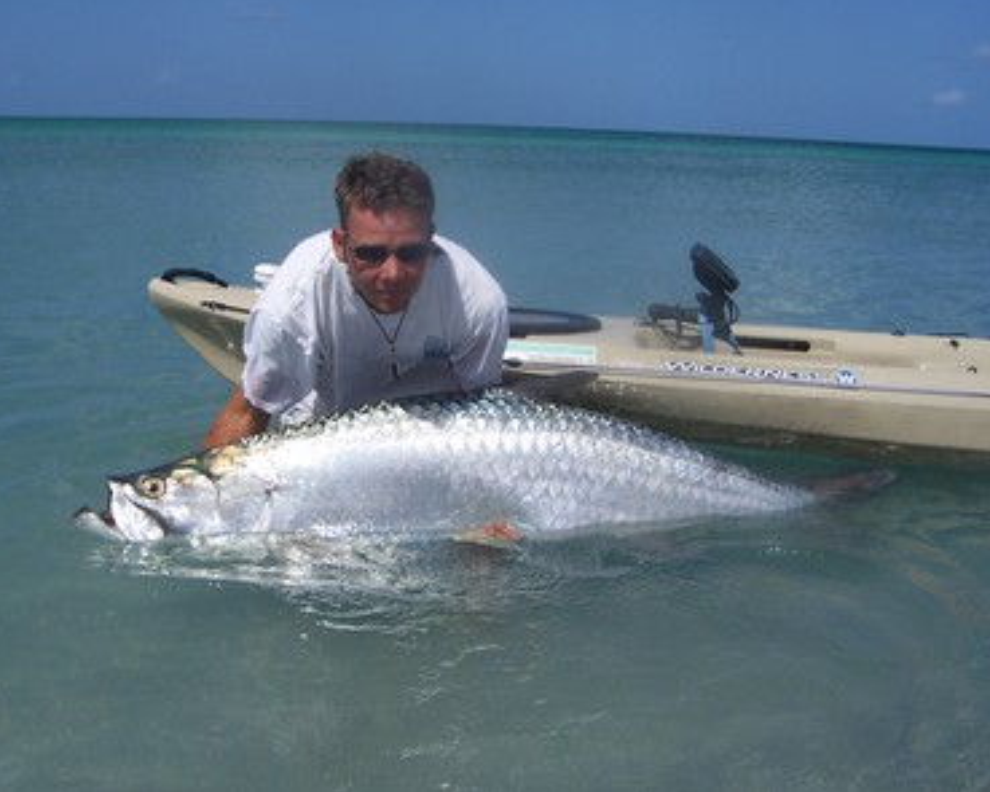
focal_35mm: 36
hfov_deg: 50.3
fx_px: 1055
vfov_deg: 41.1
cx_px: 461
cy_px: 395
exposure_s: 1/1000
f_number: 5.6
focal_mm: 5.6
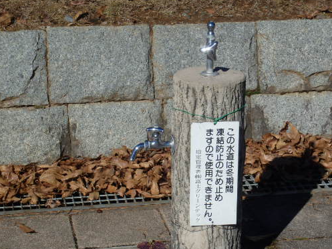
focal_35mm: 116
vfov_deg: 12.7
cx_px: 201
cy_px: 145
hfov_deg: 17.0
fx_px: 1112
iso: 125
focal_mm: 16.1
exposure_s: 1/200
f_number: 13
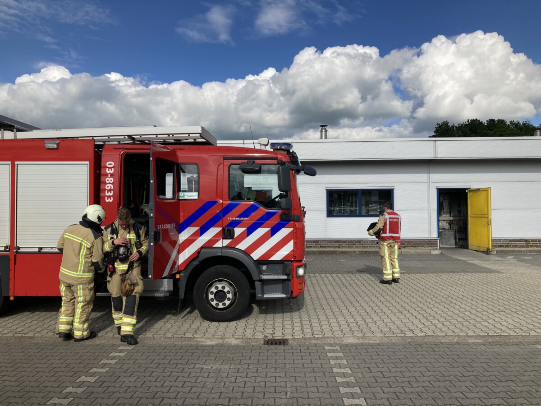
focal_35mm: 28
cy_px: 203
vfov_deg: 49.7
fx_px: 438
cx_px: 270
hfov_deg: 63.4
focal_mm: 3.99
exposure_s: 1/2703
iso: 20
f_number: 1.8
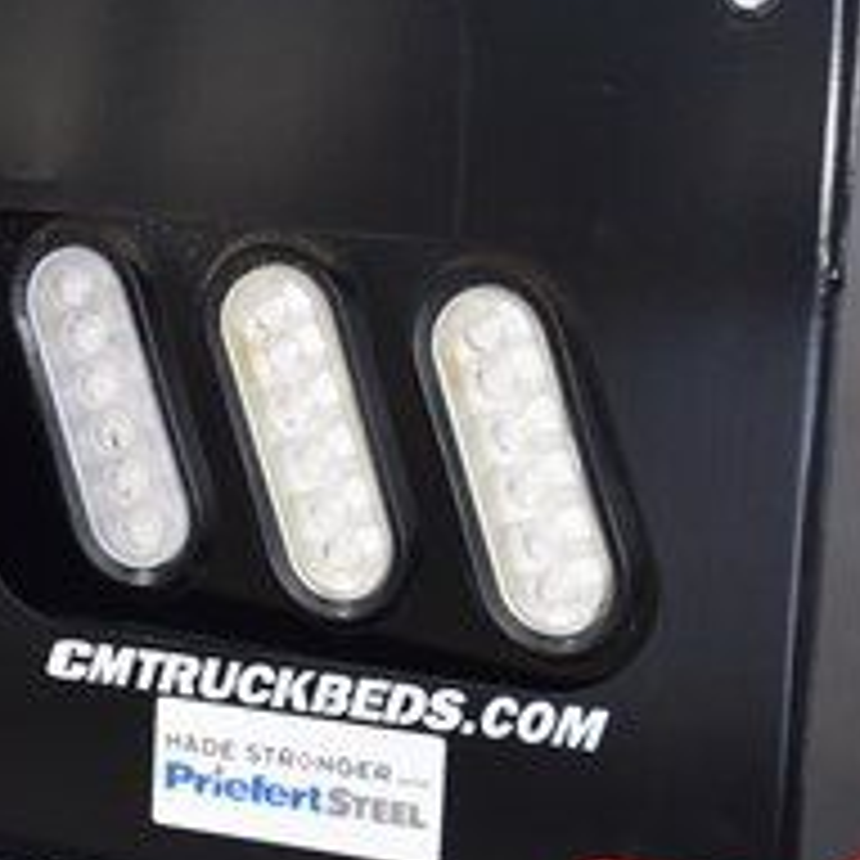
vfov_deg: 15.1
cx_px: -261
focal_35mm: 115
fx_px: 3244
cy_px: 295
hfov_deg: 14.5
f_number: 3.8
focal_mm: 27
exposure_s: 1/60
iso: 1600
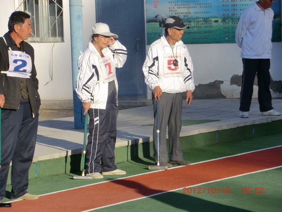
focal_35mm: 199
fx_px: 1621
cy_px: 106
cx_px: 141
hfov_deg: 9.9
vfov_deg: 7.5
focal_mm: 35.7
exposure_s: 1/320
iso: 64
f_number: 5.2
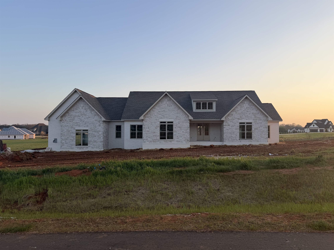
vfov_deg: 56.8
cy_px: 125
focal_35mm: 24
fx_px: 232
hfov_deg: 71.6
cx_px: 167
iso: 80
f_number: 1.78
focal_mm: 6.76
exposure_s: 1/1139
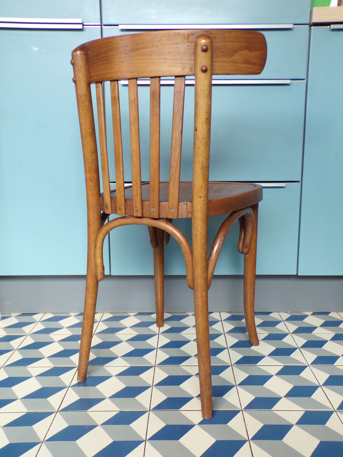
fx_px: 423
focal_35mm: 32
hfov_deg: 44.2
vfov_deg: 56.8
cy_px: 228
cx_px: 172
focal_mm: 5.8
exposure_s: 1/20
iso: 237
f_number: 3.2
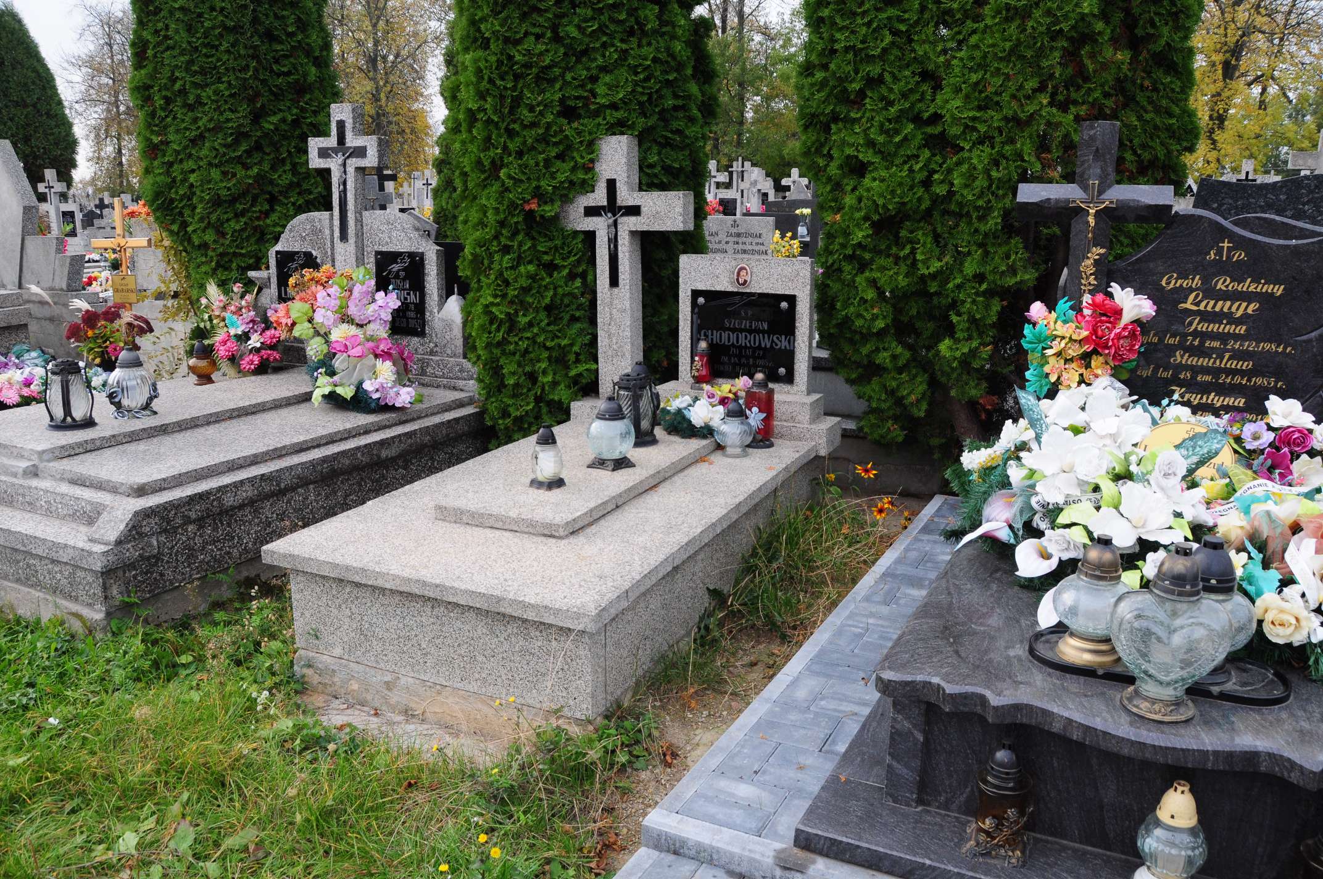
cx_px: 662
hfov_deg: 67.4
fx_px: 991
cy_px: 440
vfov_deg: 47.8
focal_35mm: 27
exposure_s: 1/320
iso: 500
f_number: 7.1
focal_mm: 18
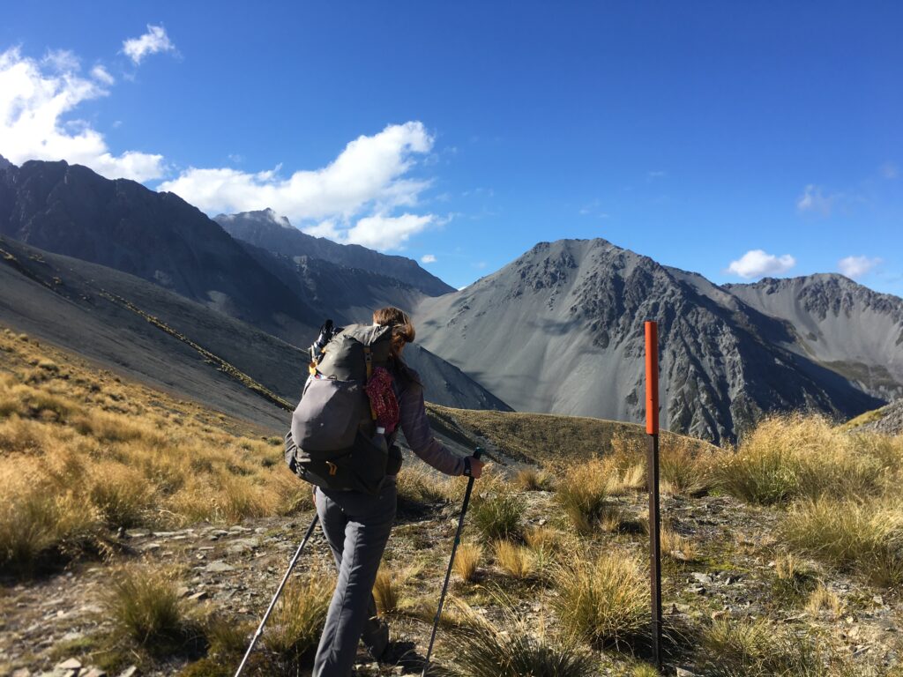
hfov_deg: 61.7
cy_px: 338
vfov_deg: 48.2
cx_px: 452
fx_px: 756
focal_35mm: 29
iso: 25
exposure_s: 1/1451
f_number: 2.2
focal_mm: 4.15
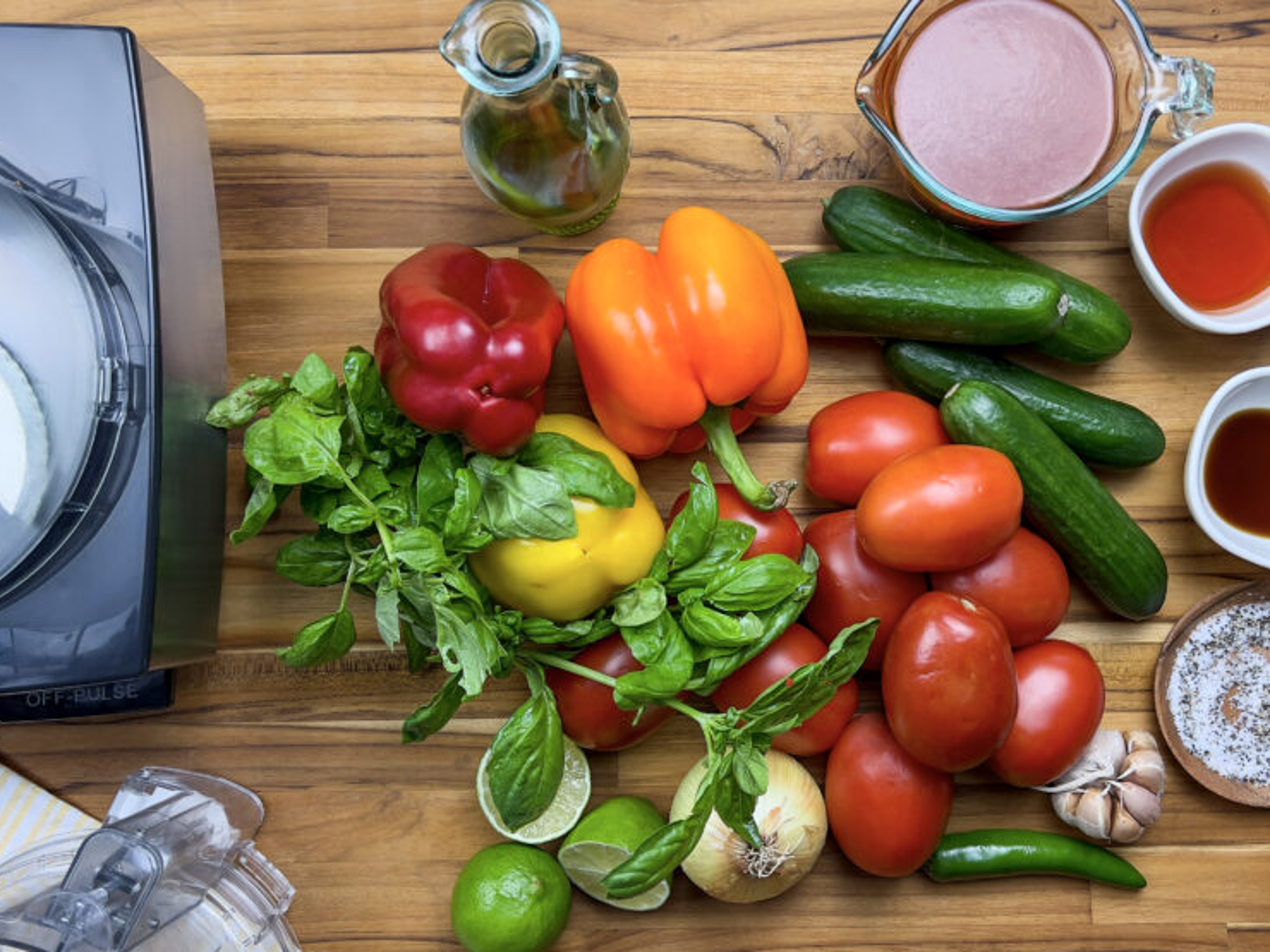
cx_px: 729
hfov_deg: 51.2
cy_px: 425
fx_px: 1321
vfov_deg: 39.6
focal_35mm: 36
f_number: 1.5
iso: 40
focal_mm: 5.7
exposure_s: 1/120
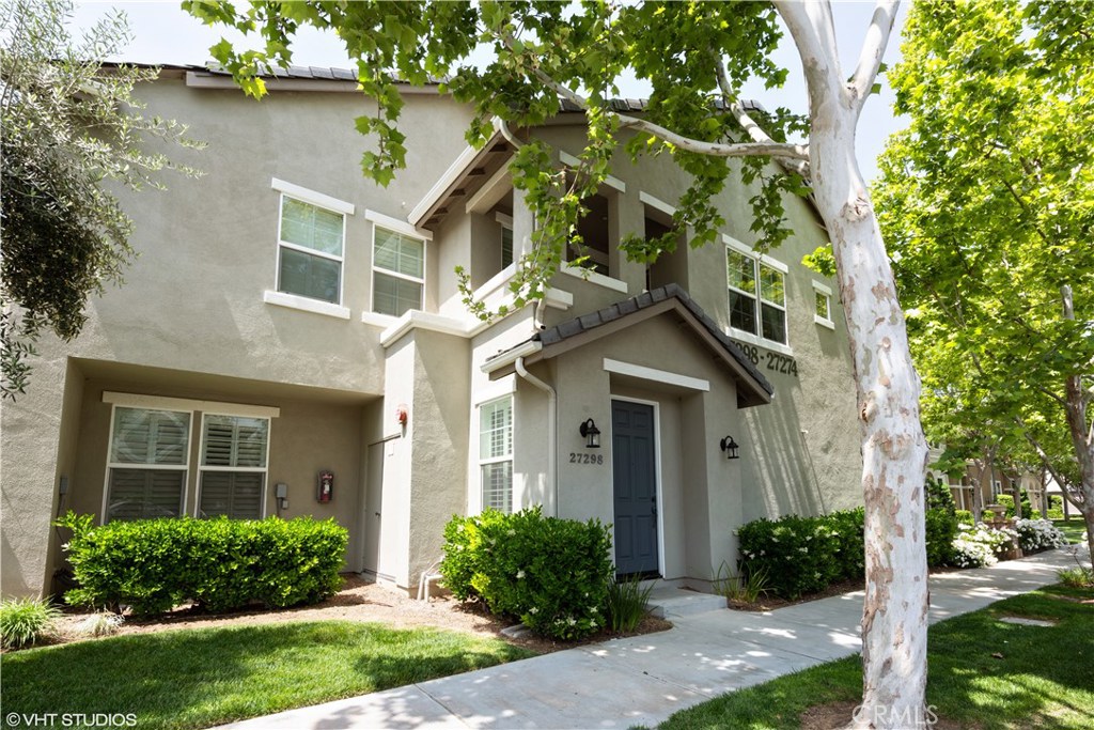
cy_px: 365
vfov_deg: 73.8
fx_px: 486
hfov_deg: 96.7
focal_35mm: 16
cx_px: 547
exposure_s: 1/40
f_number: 11
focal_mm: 16
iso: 100
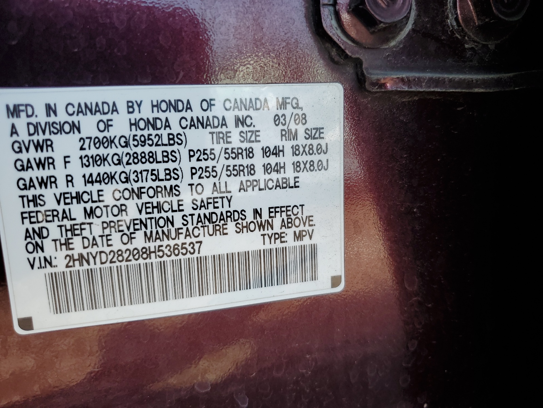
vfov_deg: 53.1
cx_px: 272
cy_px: 204
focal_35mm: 26
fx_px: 408
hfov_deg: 67.3
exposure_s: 1/357
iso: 50
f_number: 1.5
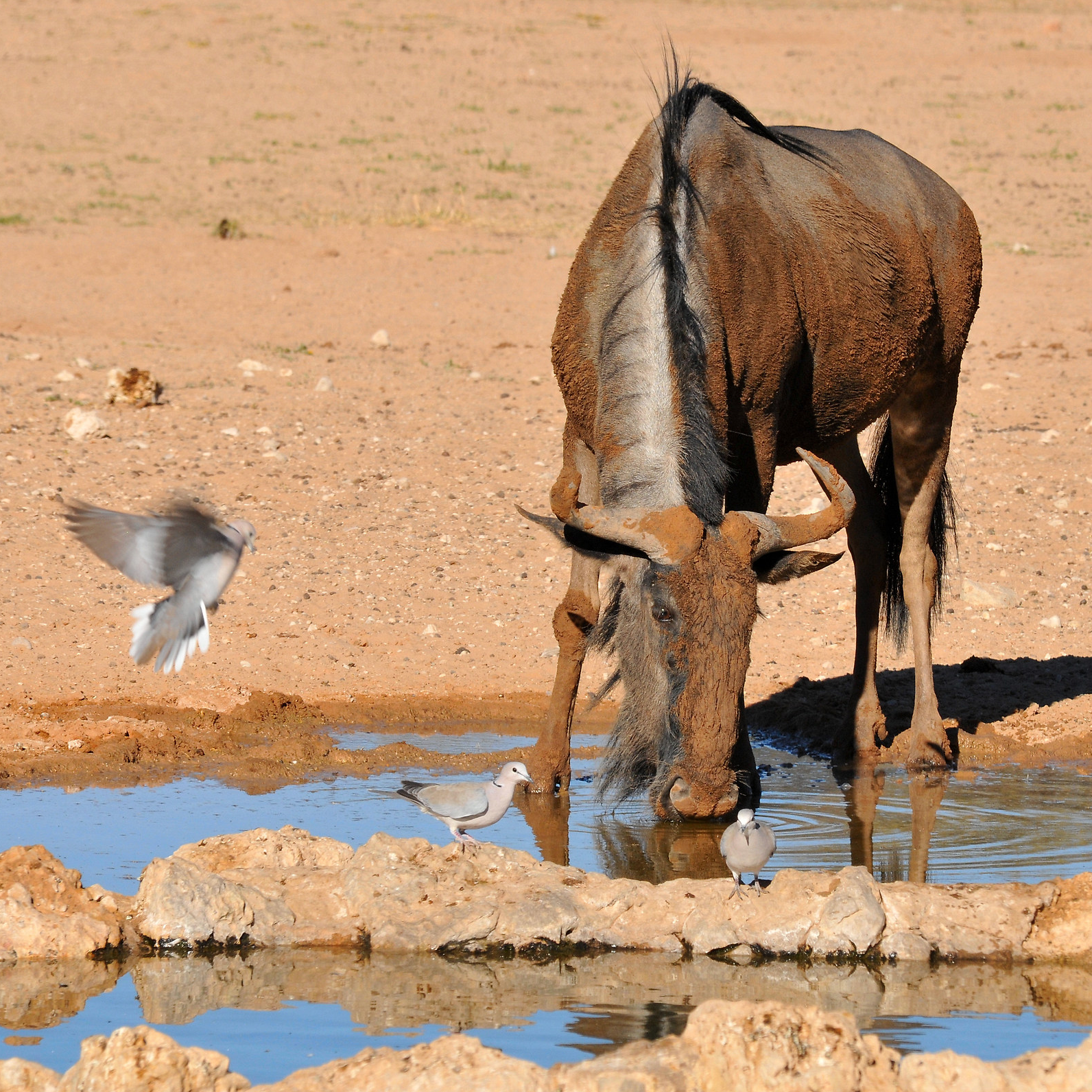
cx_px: 704
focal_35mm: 384
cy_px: 546
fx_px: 13705
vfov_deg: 4.6
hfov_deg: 4.6
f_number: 14
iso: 250
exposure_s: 1/250
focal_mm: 200
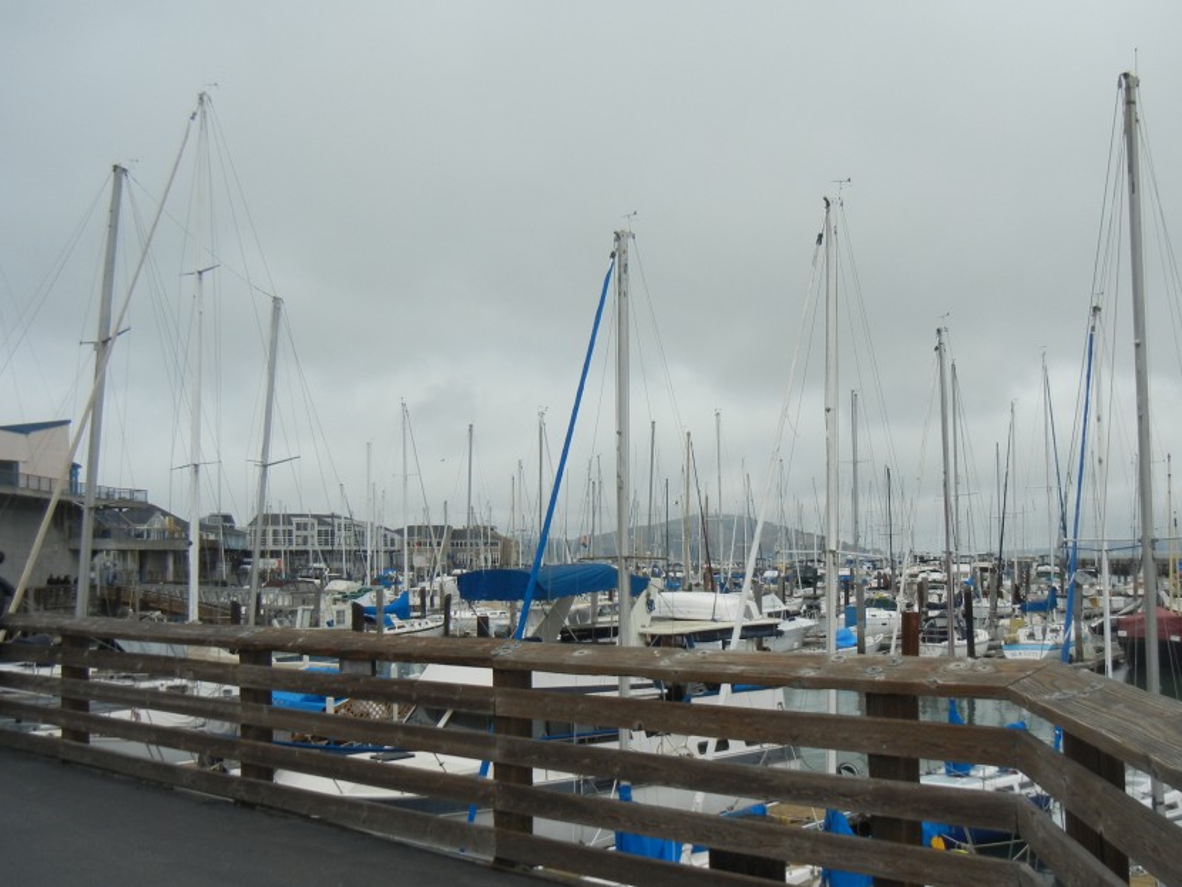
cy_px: 520
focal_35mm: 37
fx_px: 1264
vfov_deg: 38.6
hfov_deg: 49.9
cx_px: 682
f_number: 7
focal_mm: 5.4
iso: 160
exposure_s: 1/573
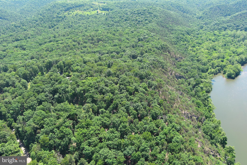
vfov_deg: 45.0
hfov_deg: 63.7
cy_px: 82
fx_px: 199
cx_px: 124
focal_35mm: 29
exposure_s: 1/325
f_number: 2.8
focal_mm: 10.57
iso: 100
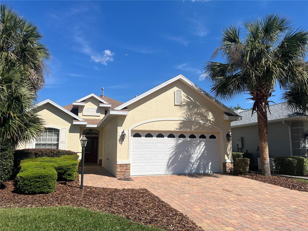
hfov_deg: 67.3
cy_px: 116
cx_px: 154
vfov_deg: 53.1
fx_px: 231
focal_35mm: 26
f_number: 1.6
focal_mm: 5.1
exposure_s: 1/5848
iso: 50
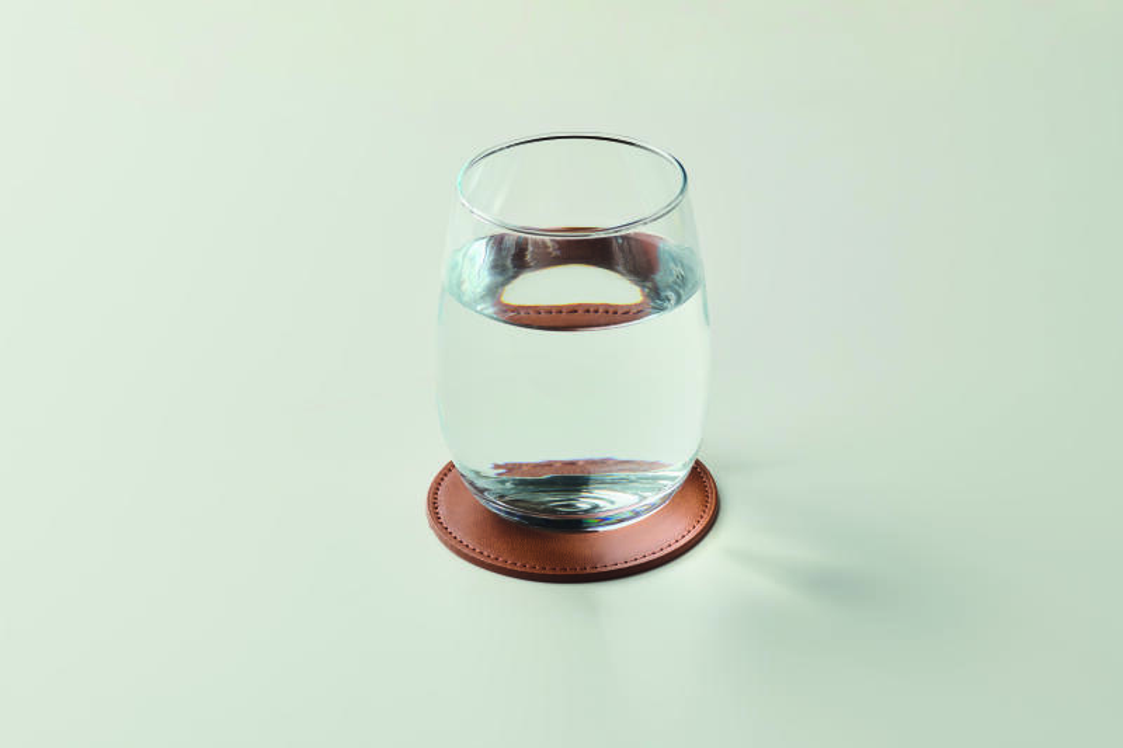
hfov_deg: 19.5
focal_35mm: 105
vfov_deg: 13.0
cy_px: 374
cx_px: 562
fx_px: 3275
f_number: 14
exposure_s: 1/125
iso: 100
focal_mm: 105
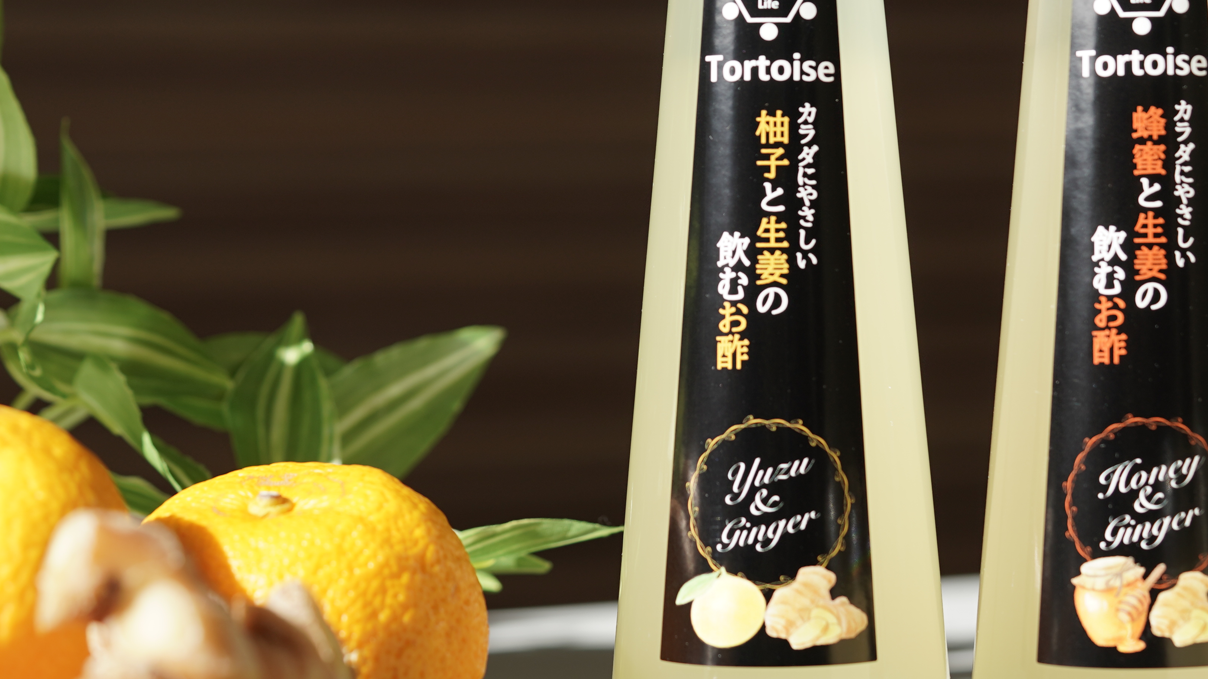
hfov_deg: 12.4
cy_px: 182
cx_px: 669
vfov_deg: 7.0
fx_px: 5574
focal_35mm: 174
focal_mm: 90
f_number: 4
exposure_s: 1/320
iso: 100
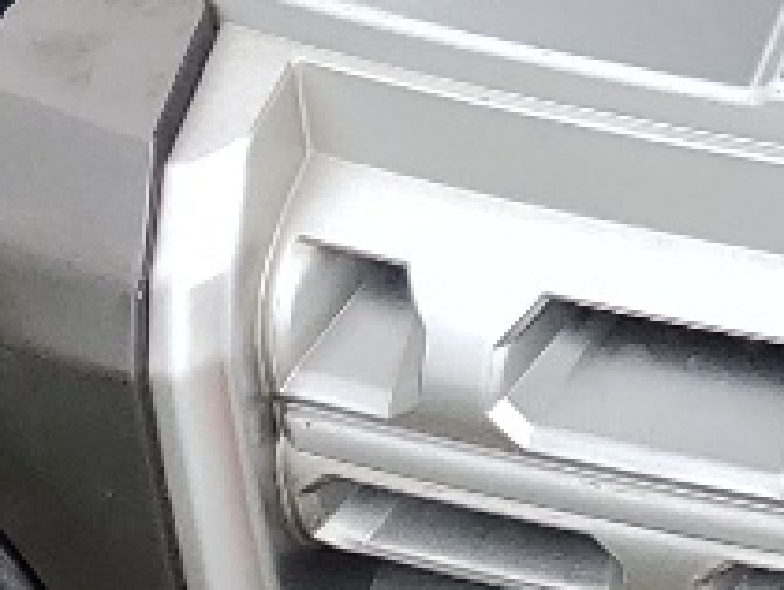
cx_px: 2893
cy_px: -769
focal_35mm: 198
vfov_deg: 7.1
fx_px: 4490
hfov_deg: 7.6
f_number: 1.5
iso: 50
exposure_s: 1/2000
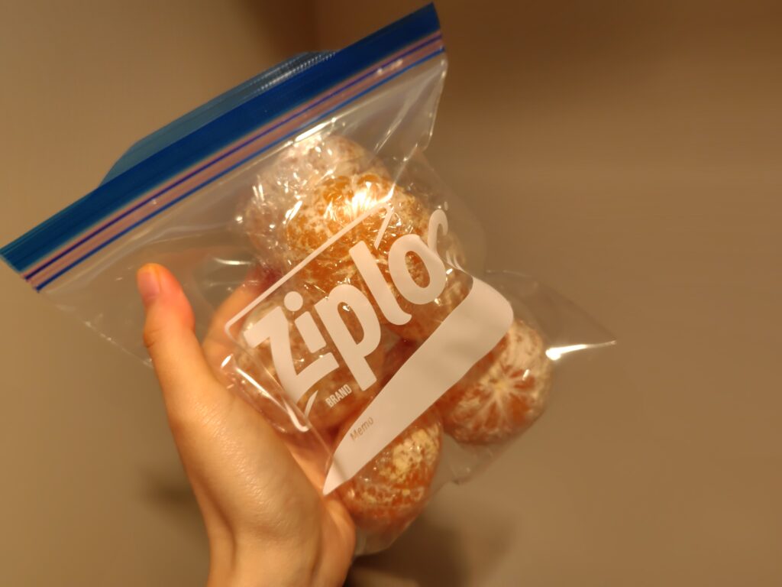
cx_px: 391
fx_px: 520
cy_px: 294
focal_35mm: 23
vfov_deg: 58.9
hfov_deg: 73.9
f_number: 1.9
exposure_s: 1/50
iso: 371
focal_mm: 5.6
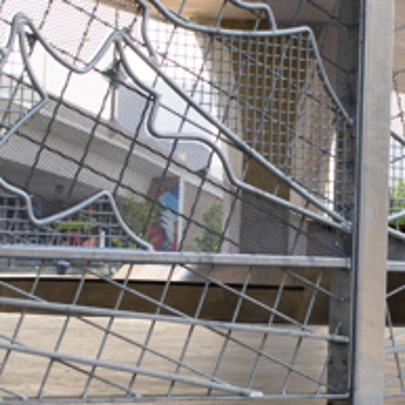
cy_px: 169
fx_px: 1959
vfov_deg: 11.8
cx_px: 359
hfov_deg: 11.7
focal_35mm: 148
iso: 100
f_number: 6.3
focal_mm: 28
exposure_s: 1/160
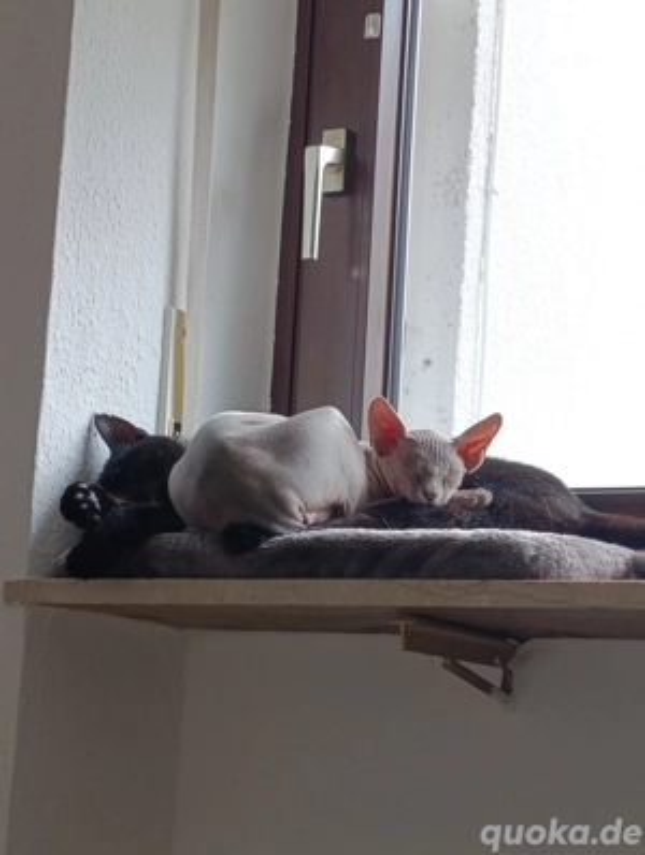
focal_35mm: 98
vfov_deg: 20.0
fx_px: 2427
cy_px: 428
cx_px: 322
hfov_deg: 15.1
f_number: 1.65
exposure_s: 1/99.9
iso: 124
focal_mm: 6.11
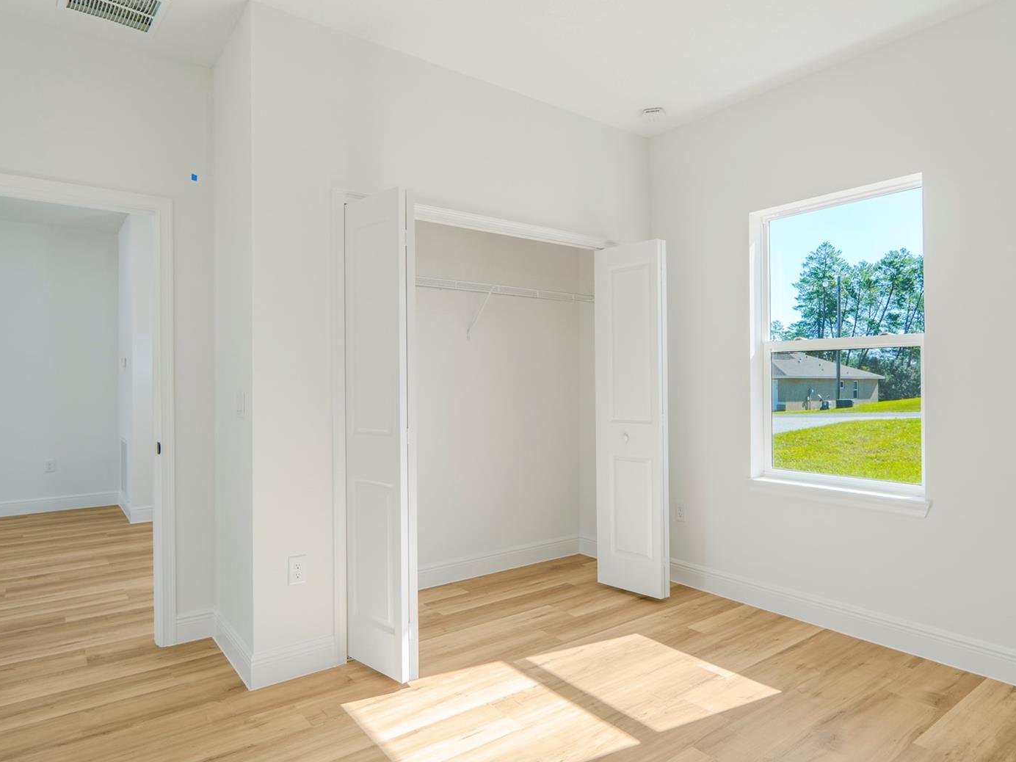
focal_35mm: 20
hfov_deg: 81.7
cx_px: 525
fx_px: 587
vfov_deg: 66.0
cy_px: 378
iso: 100
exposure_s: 1/125
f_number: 4
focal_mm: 12
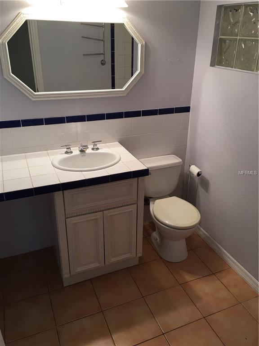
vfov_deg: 61.7
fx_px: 289
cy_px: 173
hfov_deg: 48.2
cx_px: 130
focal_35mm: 29
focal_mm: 4.15
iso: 32
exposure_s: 1/15
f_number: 2.2
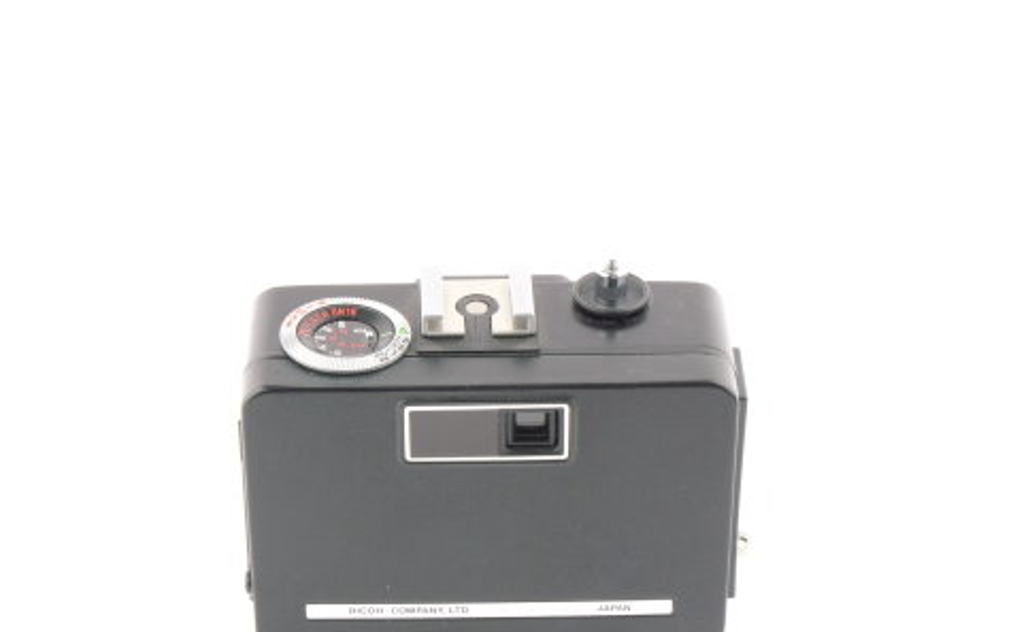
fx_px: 2728
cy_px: 451
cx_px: 492
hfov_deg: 21.0
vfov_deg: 13.2
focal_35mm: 99
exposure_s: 1/200
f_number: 11
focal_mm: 37
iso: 160
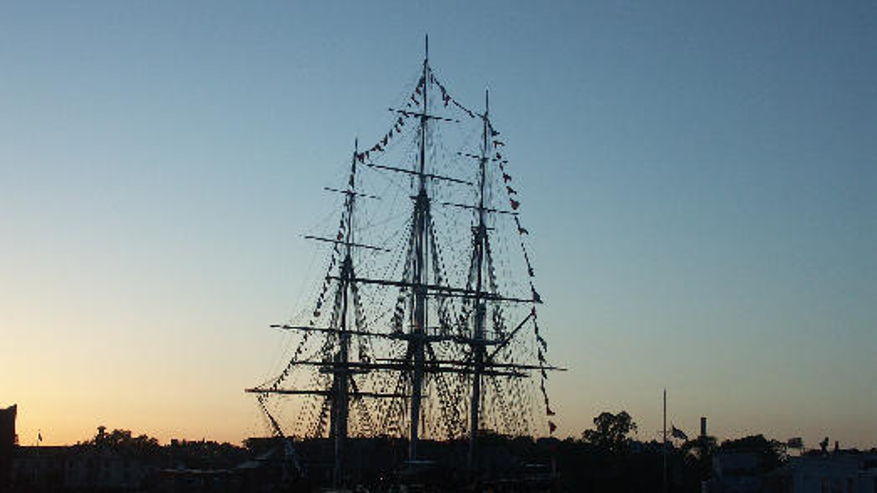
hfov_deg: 41.3
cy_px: 307
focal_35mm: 50
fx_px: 1163
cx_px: 433
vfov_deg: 23.9
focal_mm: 11.62
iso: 100
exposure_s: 1/125
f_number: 5
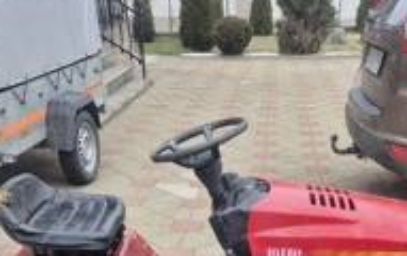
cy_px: 343
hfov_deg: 39.4
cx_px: 237
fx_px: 567
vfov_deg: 22.4
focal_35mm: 51
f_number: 1.8
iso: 40
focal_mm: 5.4
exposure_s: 1/182
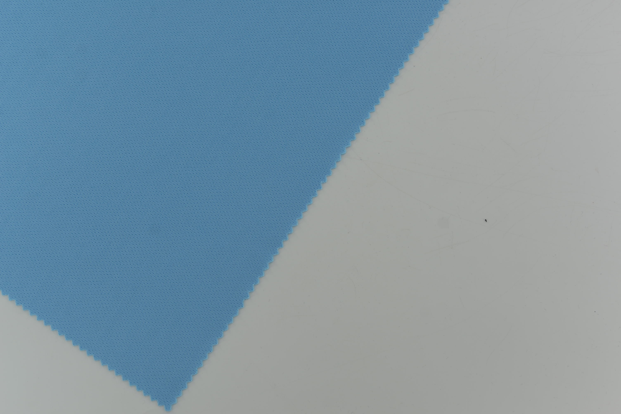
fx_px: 863
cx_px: 310
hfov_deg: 39.6
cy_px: 207
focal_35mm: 50
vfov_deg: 27.0
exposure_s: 1/320
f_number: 3.5
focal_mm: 50
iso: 100
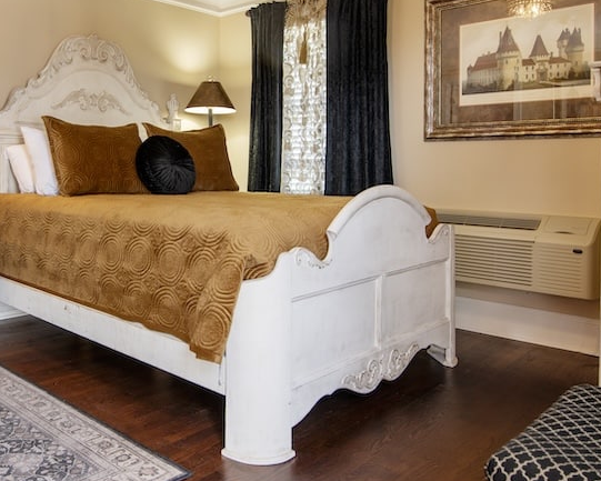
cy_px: 232
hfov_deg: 52.6
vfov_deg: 45.8
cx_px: 133
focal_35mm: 32
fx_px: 569
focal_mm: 18
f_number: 5.6
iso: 125
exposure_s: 1/8
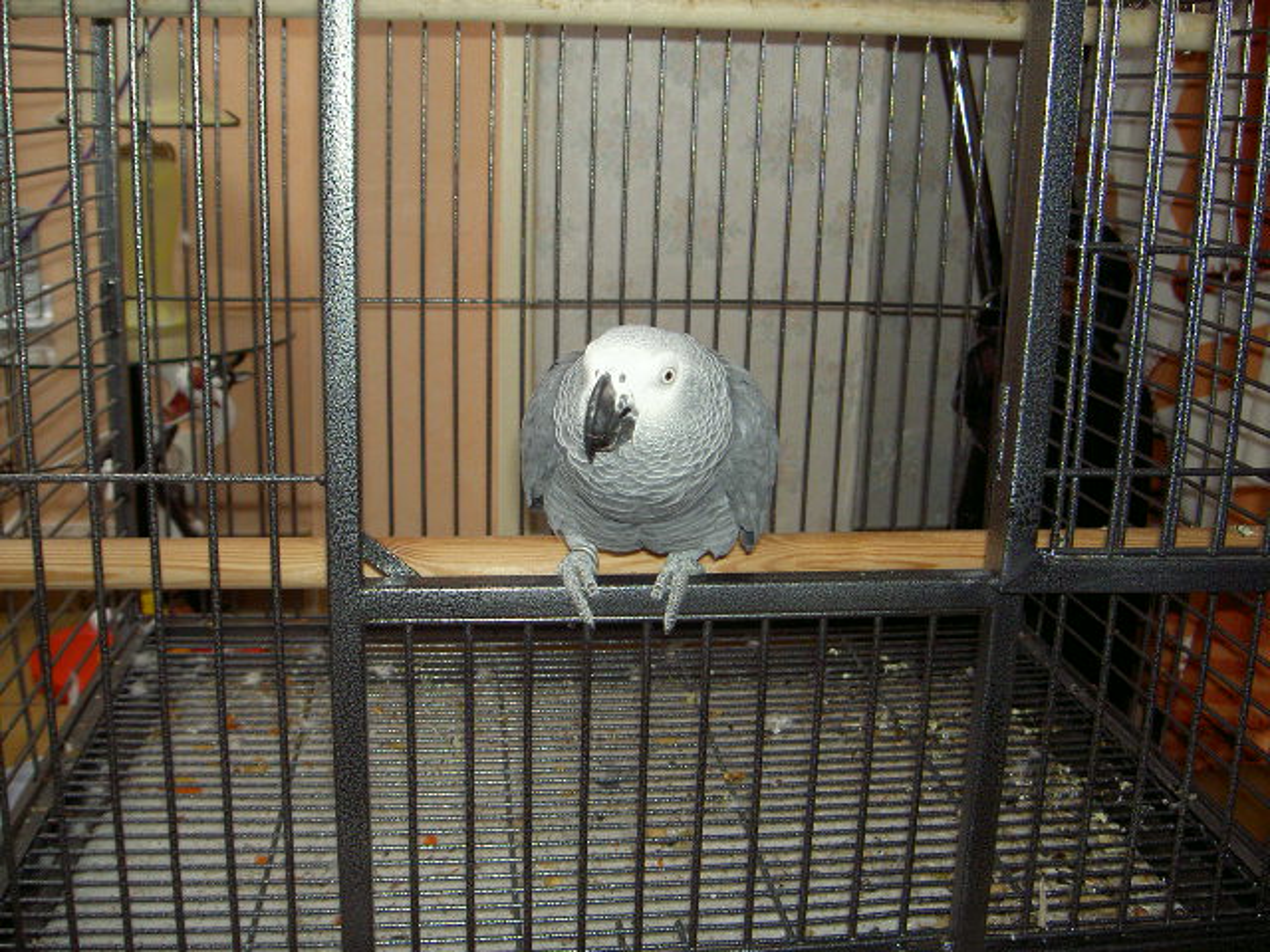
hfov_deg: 47.9
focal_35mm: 39
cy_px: 476
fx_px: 1431
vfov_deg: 36.8
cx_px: 635
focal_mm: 8
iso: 200
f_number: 2.8
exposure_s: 1/60
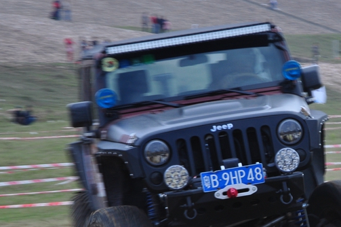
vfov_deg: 6.7
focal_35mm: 203
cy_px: 170
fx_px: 1918
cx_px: 222
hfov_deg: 10.2
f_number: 18
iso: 250
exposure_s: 1/60
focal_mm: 85
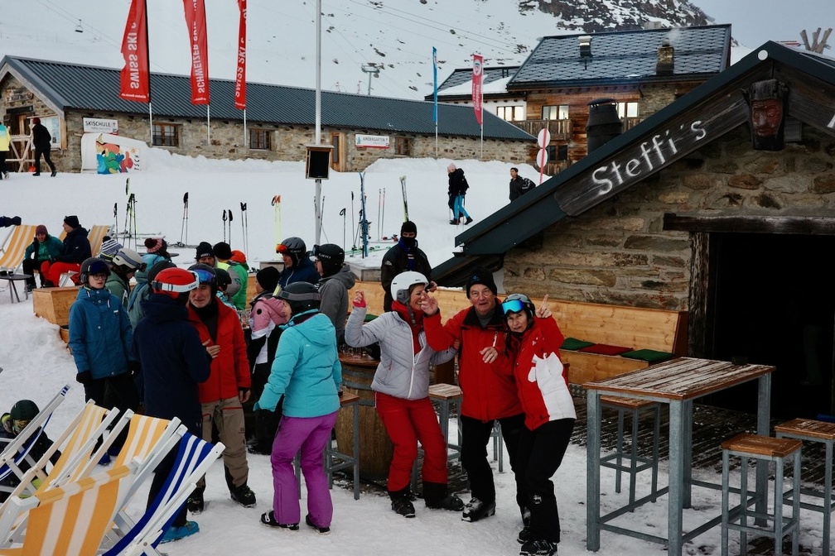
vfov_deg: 33.4
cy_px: 278
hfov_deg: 48.5
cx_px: 418
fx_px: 928
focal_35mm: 40
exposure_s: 1/400
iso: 800
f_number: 5
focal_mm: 26
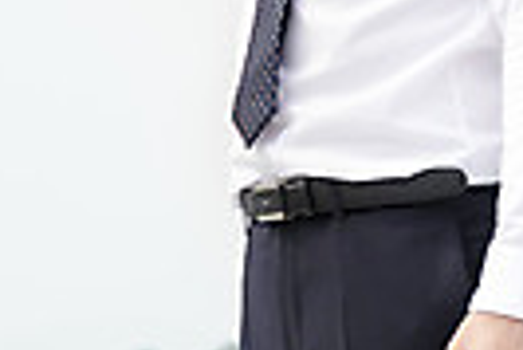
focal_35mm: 198
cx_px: -360
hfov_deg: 9.9
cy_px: -51
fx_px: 2880
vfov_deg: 6.9
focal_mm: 44
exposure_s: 1/8000
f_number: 2.8
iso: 400
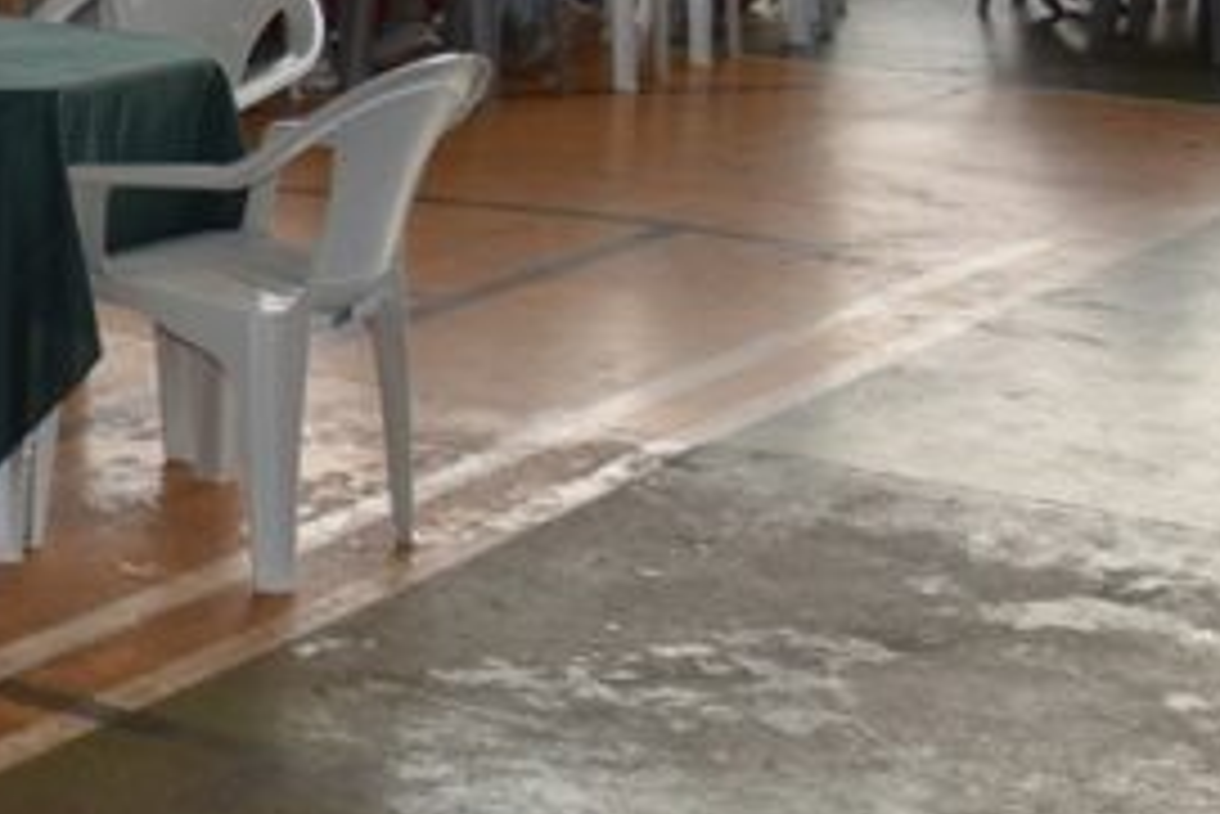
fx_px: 3458
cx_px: -698
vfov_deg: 13.1
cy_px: -166
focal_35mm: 102
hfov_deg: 17.6
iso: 100
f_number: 6.3
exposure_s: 1/160
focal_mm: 18
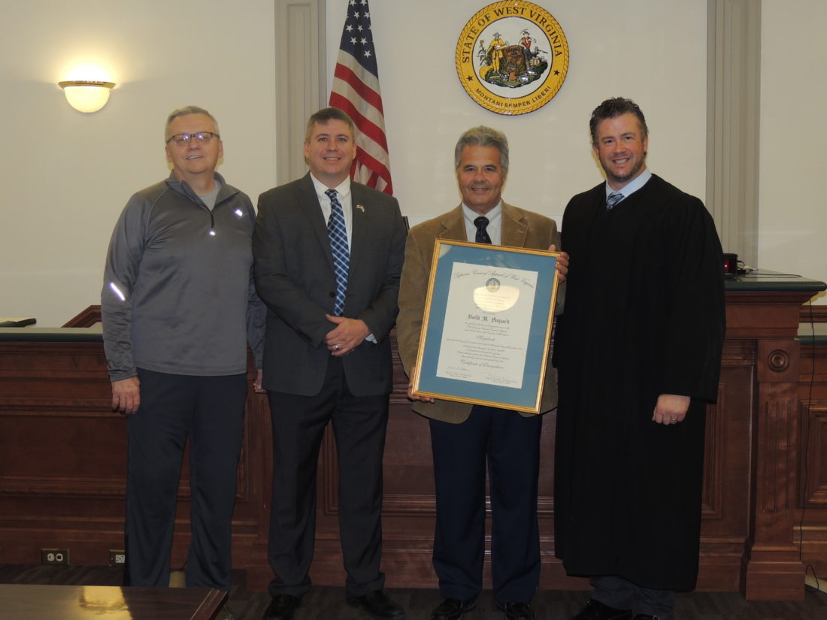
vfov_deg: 30.9
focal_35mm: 47
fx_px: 1123
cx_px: 414
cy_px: 310
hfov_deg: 40.4
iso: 200
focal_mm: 8.3
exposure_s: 1/30
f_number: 3.5
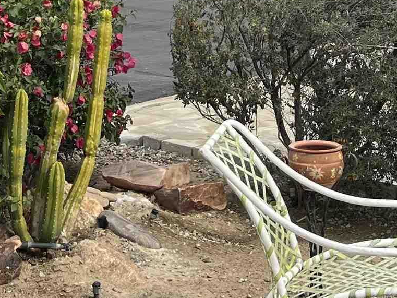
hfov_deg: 18.7
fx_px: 1204
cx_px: 181
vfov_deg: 12.8
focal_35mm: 105
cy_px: -233
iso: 50
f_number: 1.5
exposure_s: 1/3356
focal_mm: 5.7
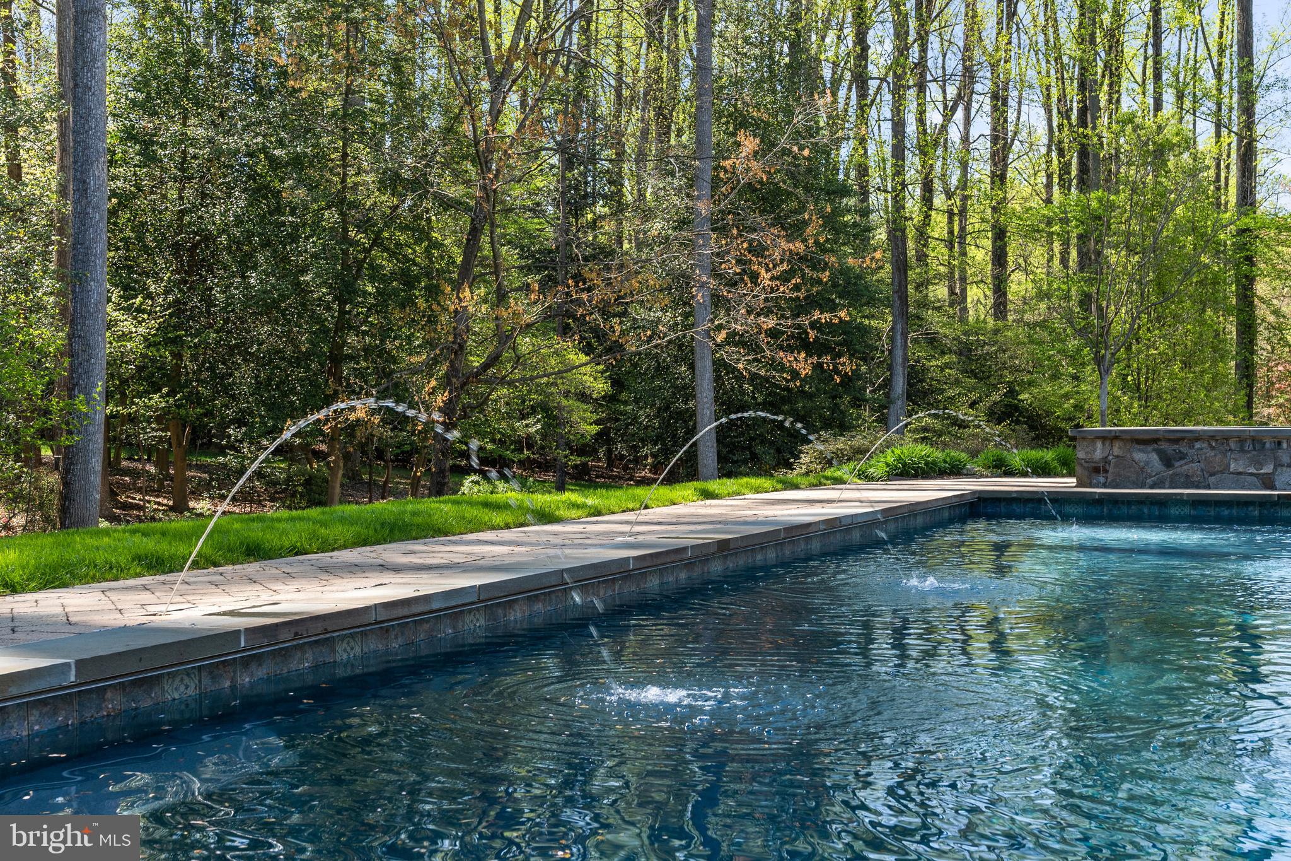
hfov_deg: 44.5
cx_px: 646
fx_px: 1578
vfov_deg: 30.5
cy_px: 430
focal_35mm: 44
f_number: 8
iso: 100
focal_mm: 29.5
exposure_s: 1/100
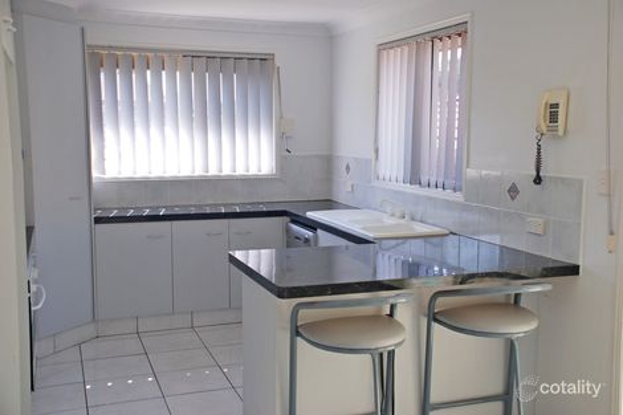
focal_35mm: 39
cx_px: 312
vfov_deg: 34.2
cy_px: 208
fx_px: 675
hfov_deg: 49.6
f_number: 4
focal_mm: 26
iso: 200
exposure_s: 1/50
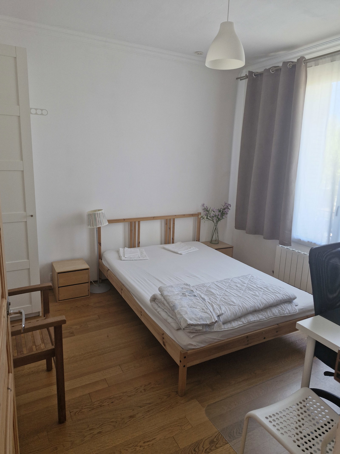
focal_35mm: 23
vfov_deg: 73.9
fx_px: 301
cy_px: 227
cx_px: 170
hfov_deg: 58.9
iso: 200
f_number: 1.8
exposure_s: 1/180
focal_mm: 5.54
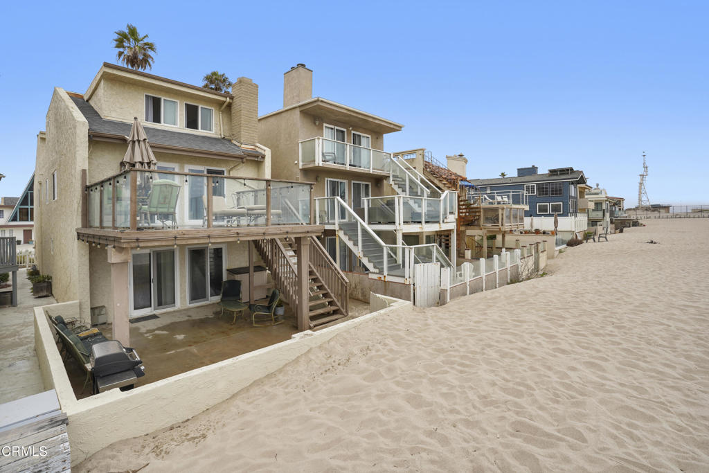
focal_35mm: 16
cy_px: 236
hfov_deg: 96.7
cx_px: 354
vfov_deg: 73.8
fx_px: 315
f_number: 9
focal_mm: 16
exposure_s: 1/40
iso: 125
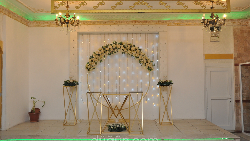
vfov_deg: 33.7
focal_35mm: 35
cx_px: 124
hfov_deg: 56.6
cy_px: 67
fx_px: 232
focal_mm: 22
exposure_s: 1/60
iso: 1000
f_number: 6.3
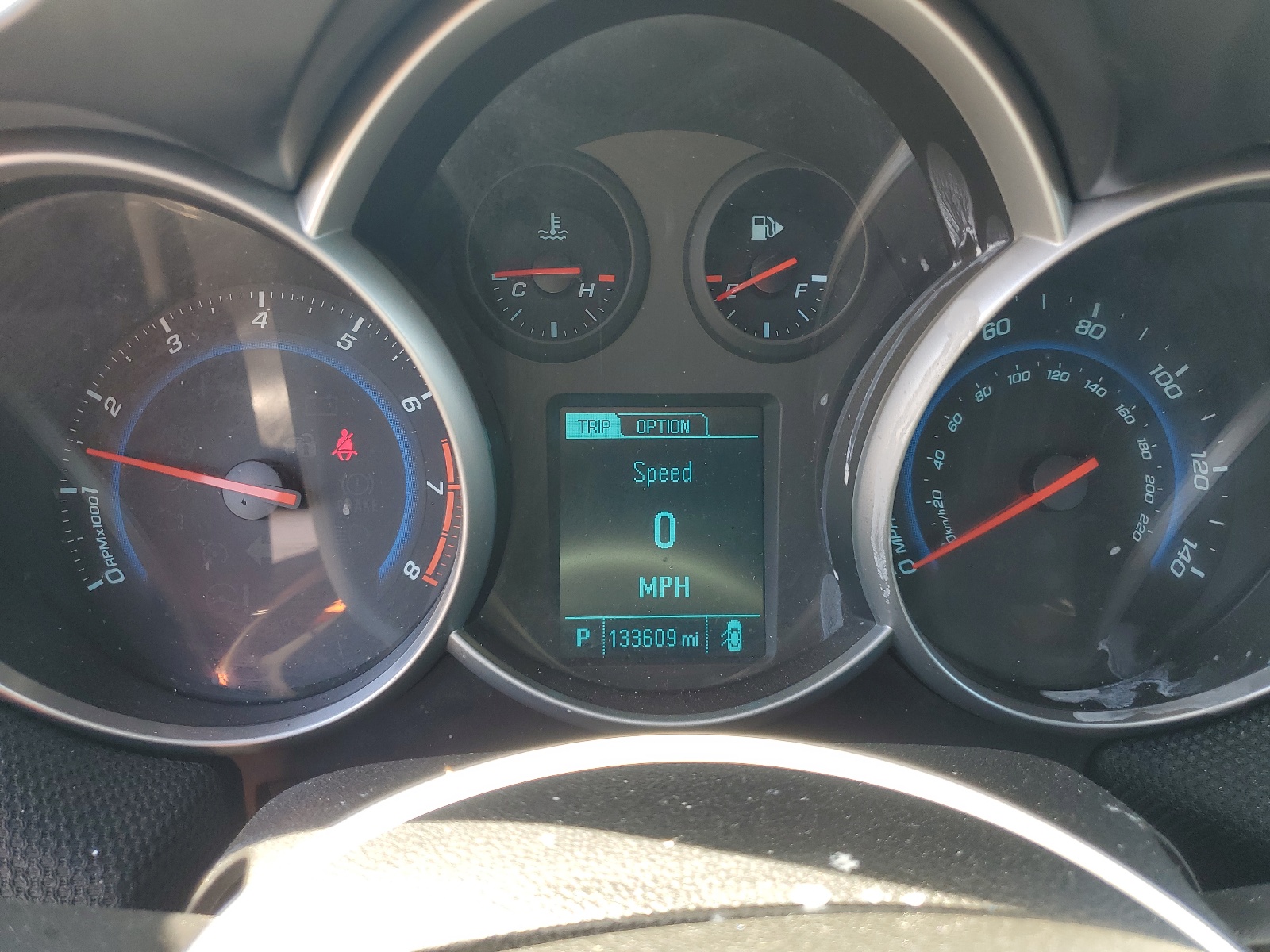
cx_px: 635
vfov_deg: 53.1
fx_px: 954
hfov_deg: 67.3
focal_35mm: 26
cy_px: 476
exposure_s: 1/135
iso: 50
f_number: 1.5
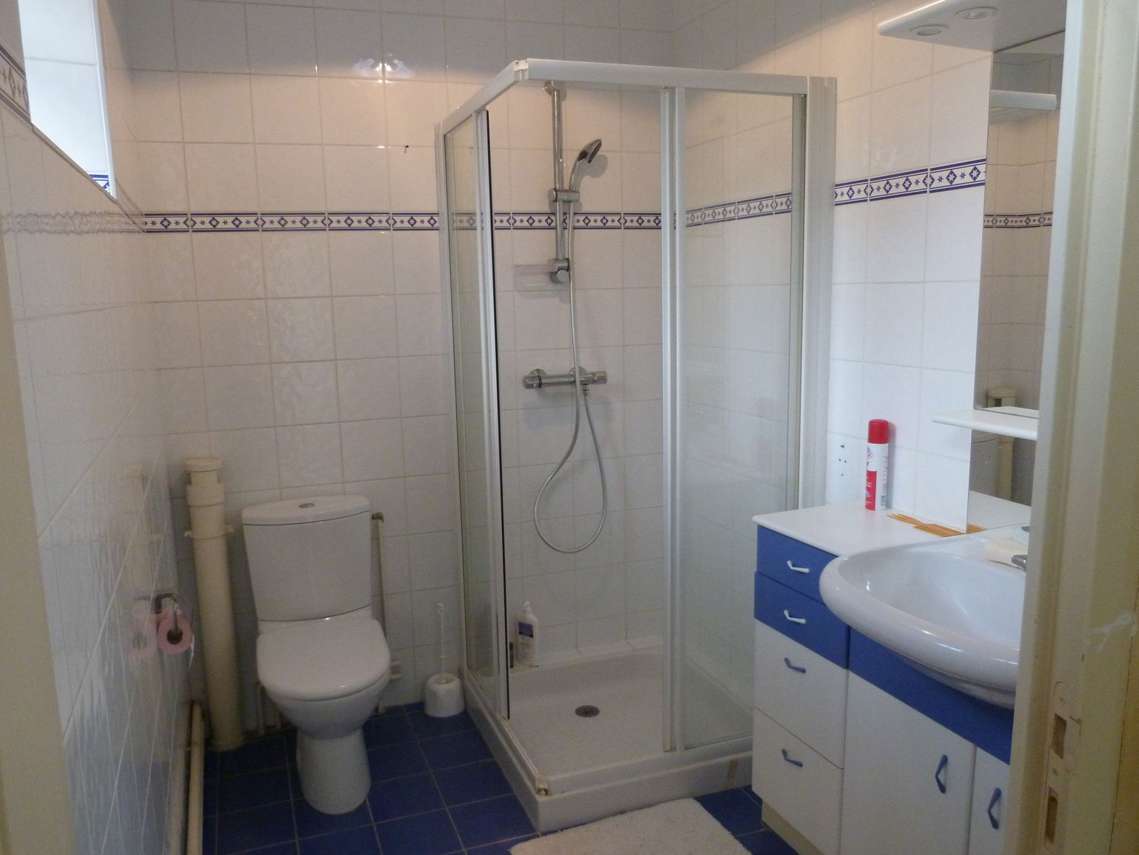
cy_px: 442
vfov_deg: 53.1
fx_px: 856
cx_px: 552
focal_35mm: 26
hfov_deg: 67.3
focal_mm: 4.5
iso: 400
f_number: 2.8
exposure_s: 1/60
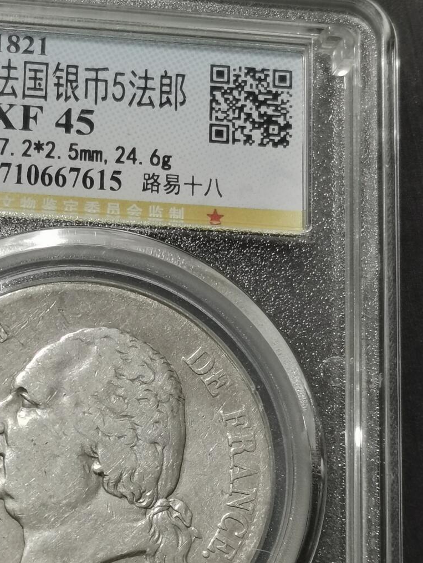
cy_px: 321
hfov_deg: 13.6
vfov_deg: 18.2
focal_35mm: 108
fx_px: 1759
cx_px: 75
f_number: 1.8
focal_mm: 5.58
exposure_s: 1/100
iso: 80
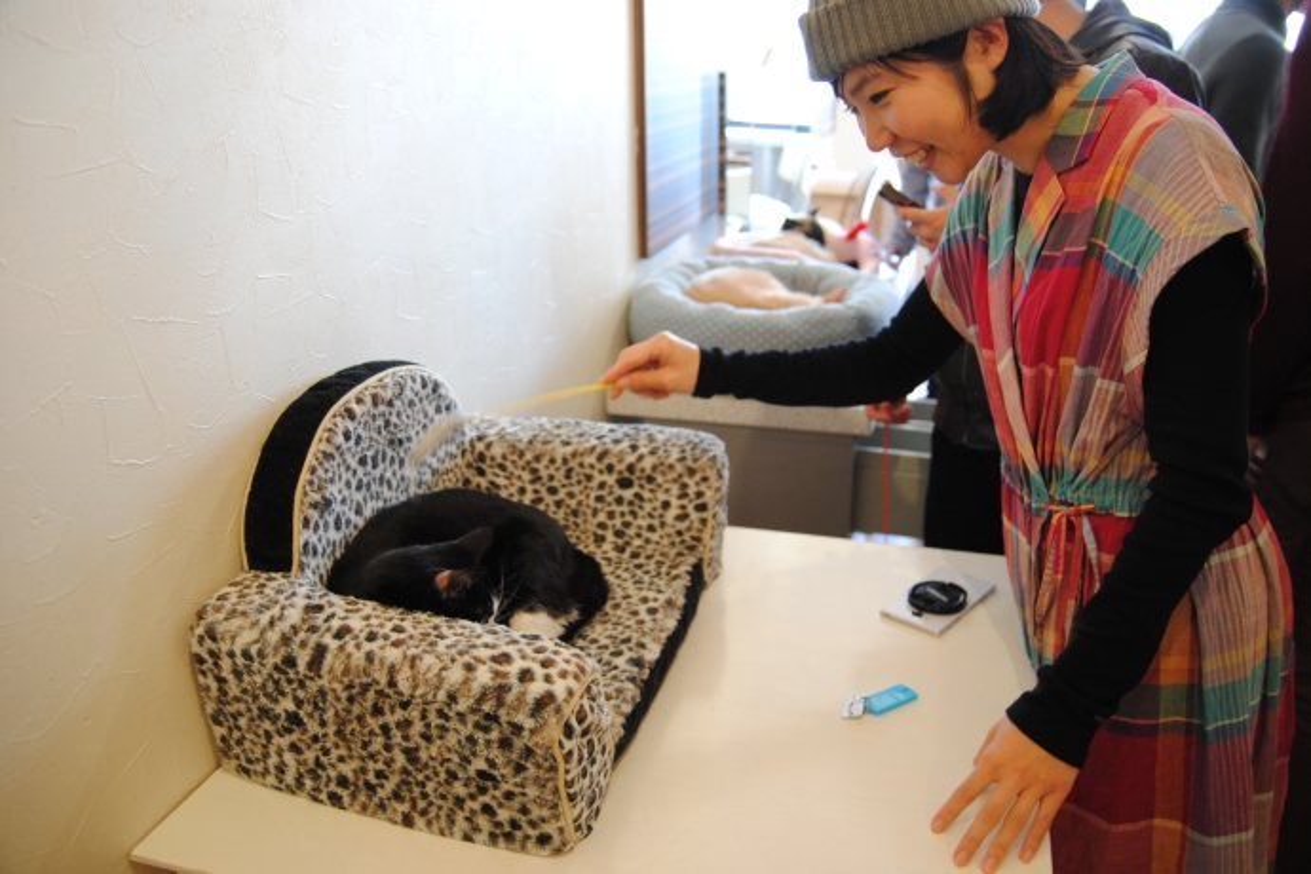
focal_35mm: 28
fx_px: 1038
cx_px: 656
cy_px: 437
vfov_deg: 45.7
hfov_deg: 64.6
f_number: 2.8
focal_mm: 19
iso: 400
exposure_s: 1/20
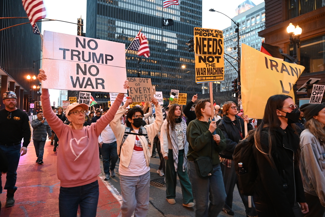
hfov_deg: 73.7
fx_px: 217
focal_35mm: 24
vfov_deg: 53.1
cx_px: 162
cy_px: 108
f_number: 4
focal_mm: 24
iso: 3600
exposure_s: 1/60
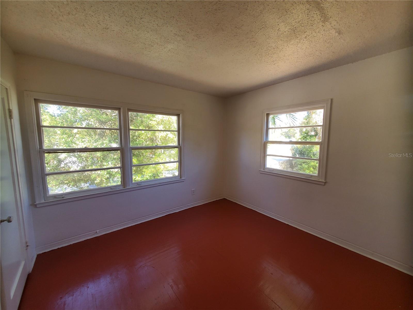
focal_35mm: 13
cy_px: 155
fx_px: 155
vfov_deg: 89.9
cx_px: 206
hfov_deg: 106.2
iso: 64
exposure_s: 1/60
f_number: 2.2
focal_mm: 1.8
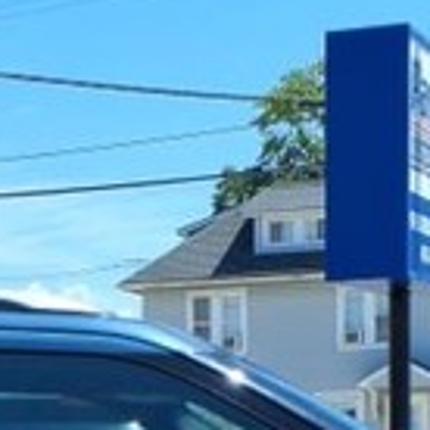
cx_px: -19
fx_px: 1939
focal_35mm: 138
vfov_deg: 12.3
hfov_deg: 12.5
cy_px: 542
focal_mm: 3.58
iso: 40
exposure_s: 1/1667
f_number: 1.9
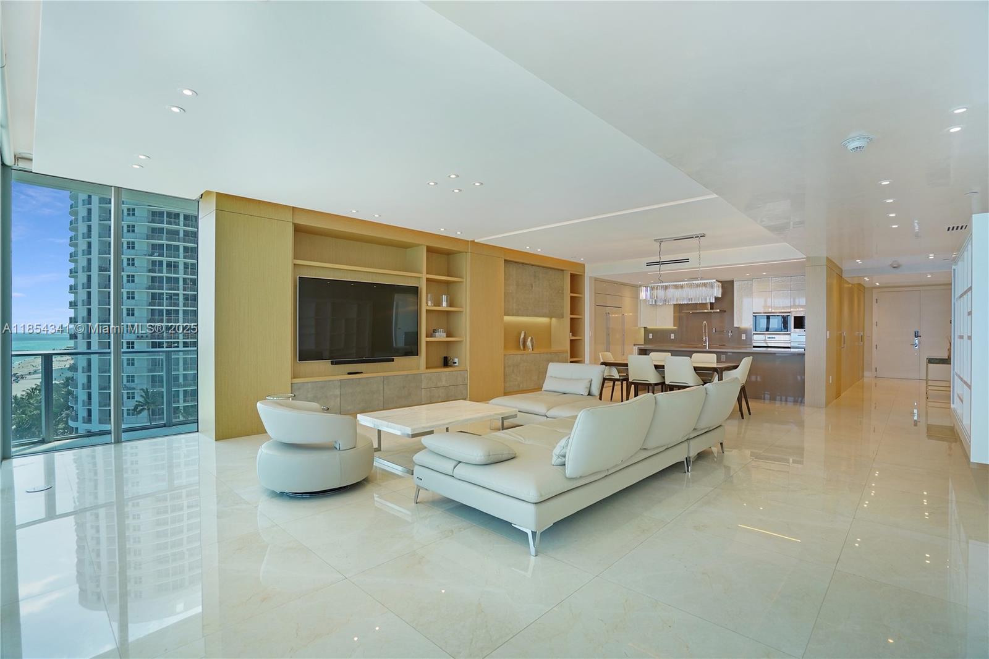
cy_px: 330
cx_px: 494
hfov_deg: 96.7
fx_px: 439
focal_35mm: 16
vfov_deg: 73.7
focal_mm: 16
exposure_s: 1/160
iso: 400
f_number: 5.6
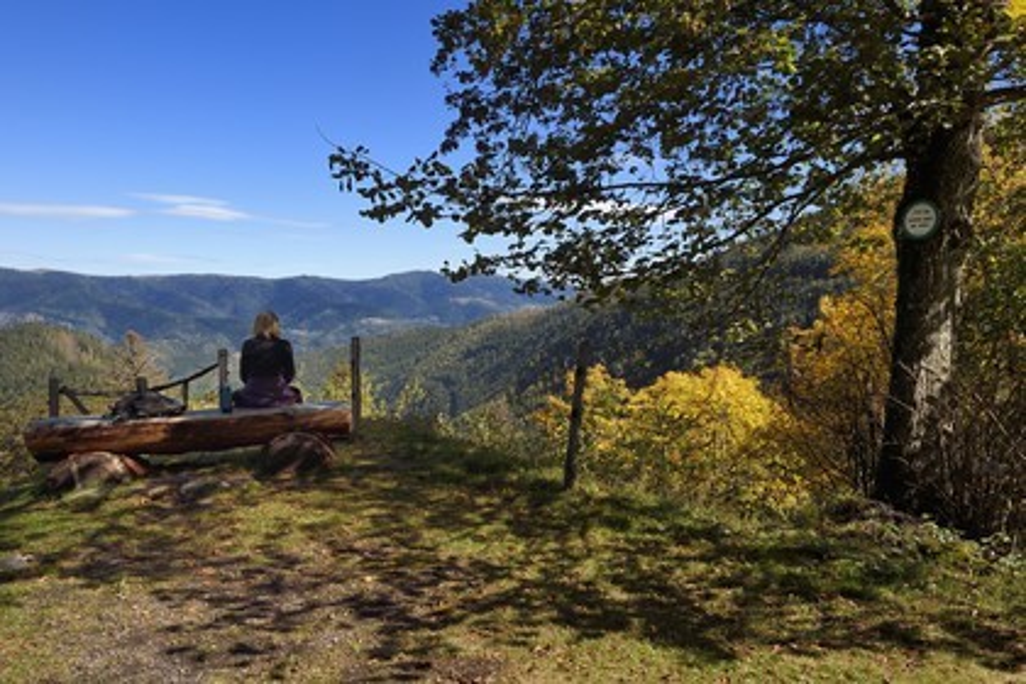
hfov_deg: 58.7
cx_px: 513
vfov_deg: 41.1
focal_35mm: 32
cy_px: 342
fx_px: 912
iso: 200
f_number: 13
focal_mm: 32
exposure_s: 1/250
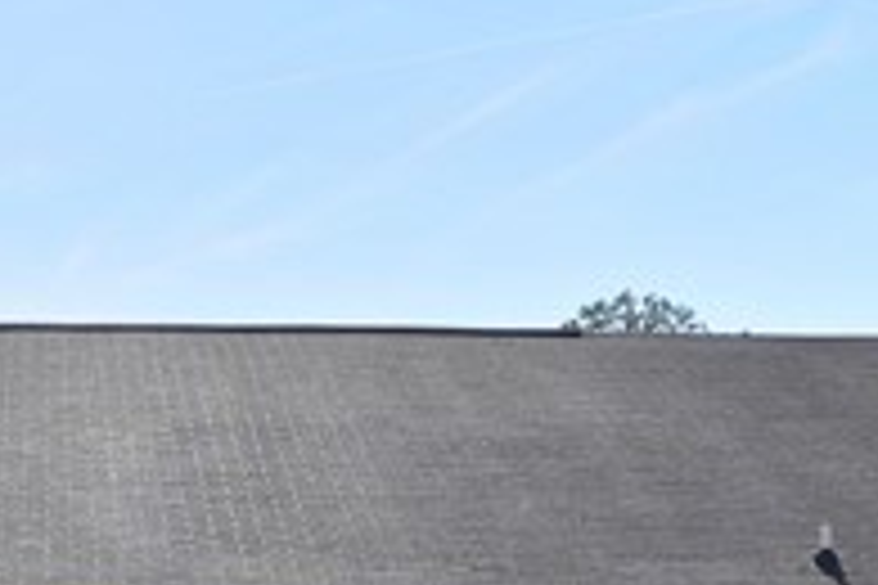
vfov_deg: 14.1
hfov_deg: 22.6
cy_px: 958
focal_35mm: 89
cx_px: 187
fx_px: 2170
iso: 320
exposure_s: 1/400
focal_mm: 16
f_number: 10
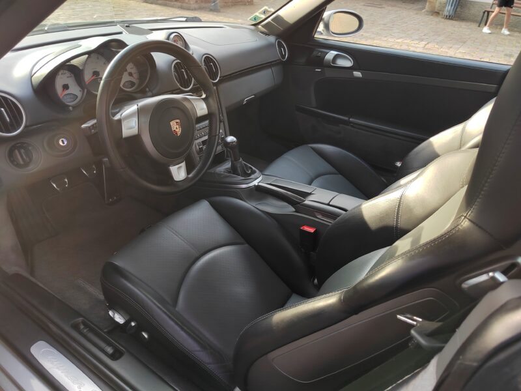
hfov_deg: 73.9
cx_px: 260
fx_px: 346
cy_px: 196
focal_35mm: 23
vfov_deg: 58.9
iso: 160
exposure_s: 1/100
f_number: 1.9
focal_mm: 5.52
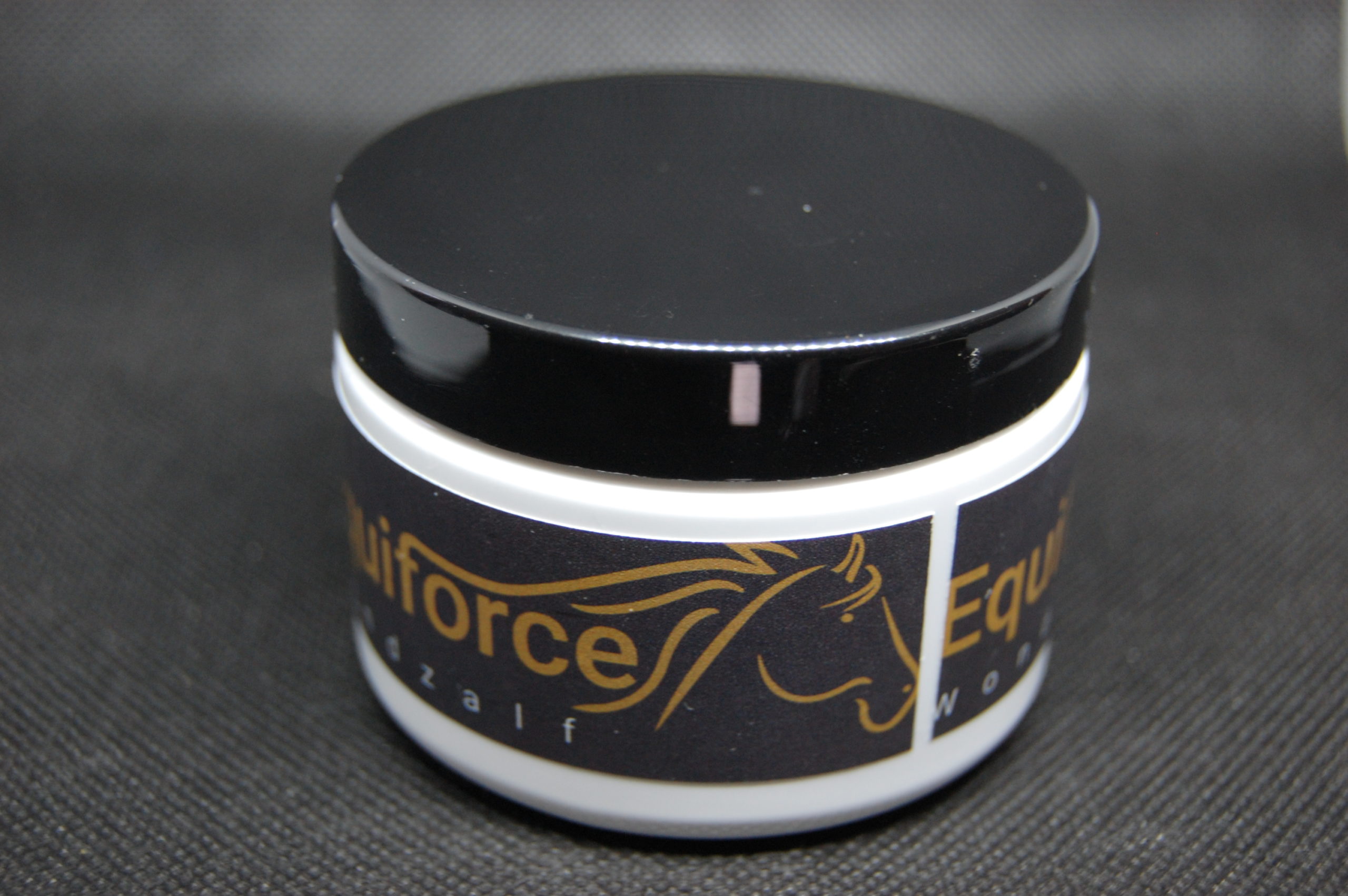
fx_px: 2132
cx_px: 674
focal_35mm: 57
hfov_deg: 35.1
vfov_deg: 23.7
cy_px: 448
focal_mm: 38
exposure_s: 1/50
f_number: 4.8
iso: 800
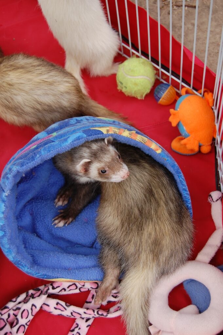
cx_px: 112
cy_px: 168
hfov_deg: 25.7
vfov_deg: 37.9
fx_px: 489
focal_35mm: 52
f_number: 4.8
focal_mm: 35
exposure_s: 1/100
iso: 200
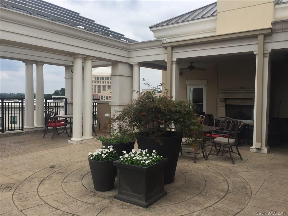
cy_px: 108
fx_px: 241
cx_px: 144
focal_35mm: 29
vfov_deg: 48.2
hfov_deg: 61.7
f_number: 2.2
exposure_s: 1/1582
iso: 32
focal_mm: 4.15
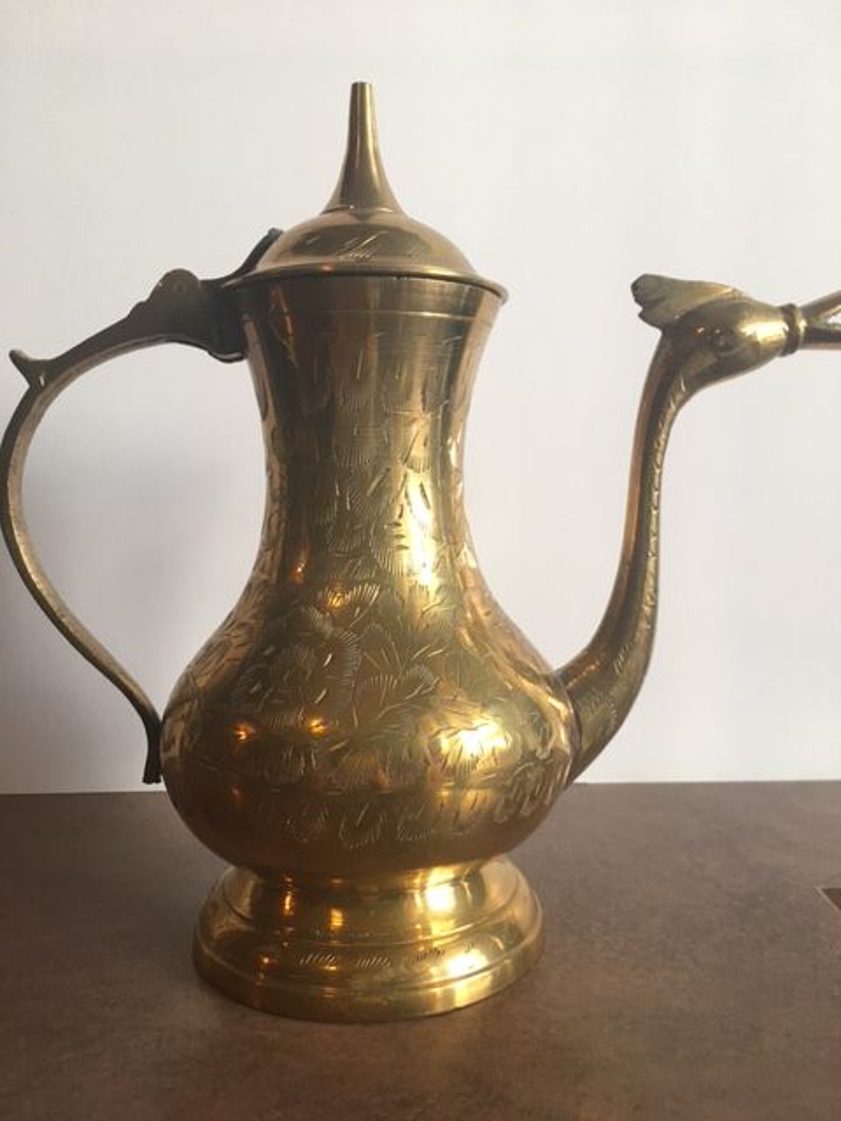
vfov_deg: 61.7
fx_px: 939
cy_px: 560
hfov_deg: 48.2
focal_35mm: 29
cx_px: 420
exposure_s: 1/33
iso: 64
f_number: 2.2
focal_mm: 4.15
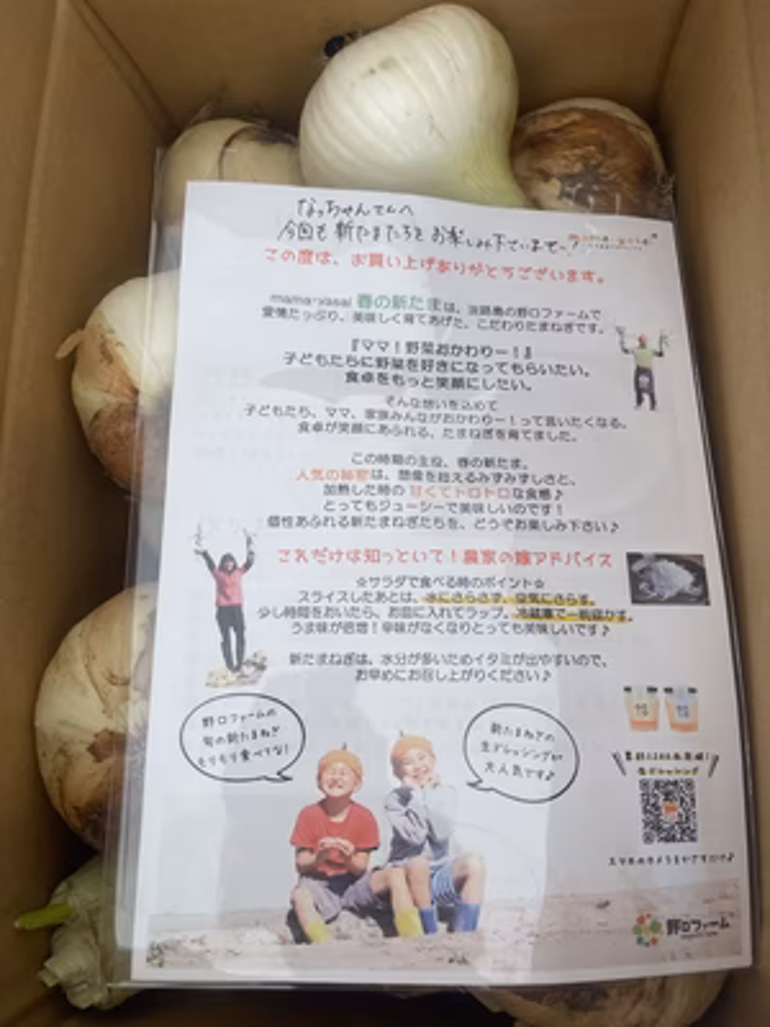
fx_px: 741
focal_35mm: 25
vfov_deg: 69.4
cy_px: 514
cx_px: 385
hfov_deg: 54.9
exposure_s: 1/118
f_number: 1.6
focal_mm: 5.1
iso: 125
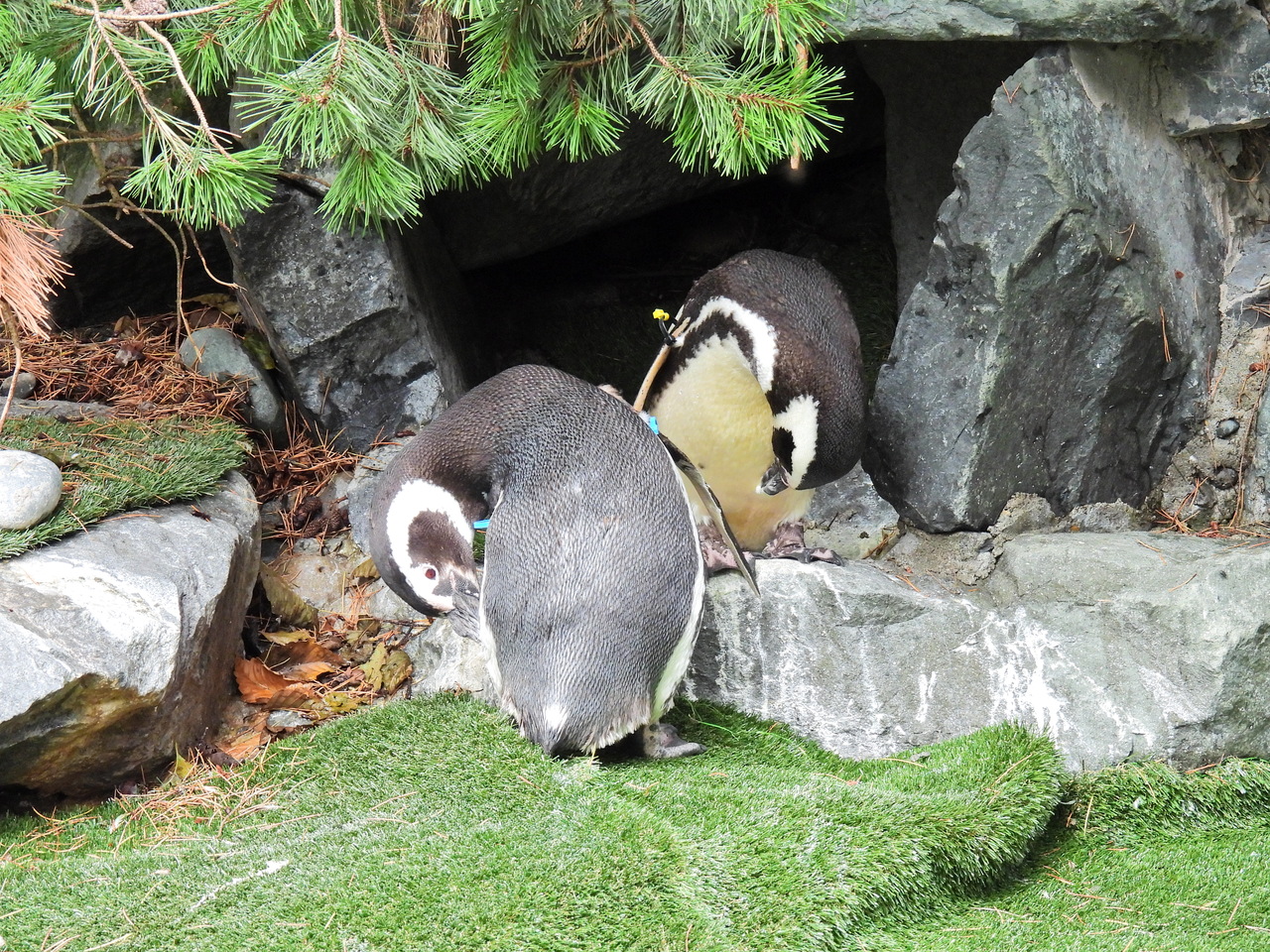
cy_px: 476
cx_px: 635
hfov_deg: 6.6
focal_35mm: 300
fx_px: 11006
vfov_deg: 5.0
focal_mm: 53.5
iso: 400
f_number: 5
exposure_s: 1/125
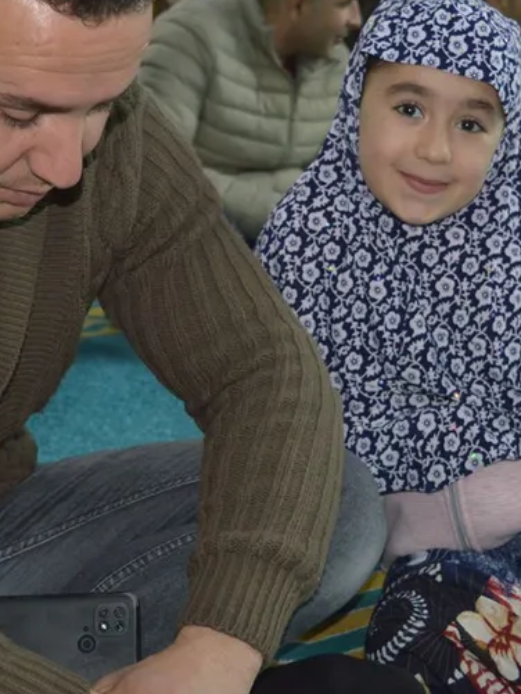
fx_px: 1384
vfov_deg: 28.1
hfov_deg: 21.3
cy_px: 274
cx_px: 255
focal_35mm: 69
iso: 1100
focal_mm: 24
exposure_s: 1/60
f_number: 4
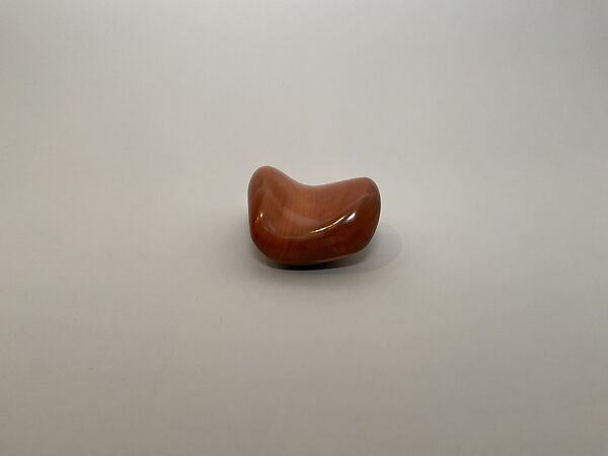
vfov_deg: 48.2
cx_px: 304
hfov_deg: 61.7
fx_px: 509
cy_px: 228
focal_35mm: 29
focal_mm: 3
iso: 64
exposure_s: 1/60
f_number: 1.8
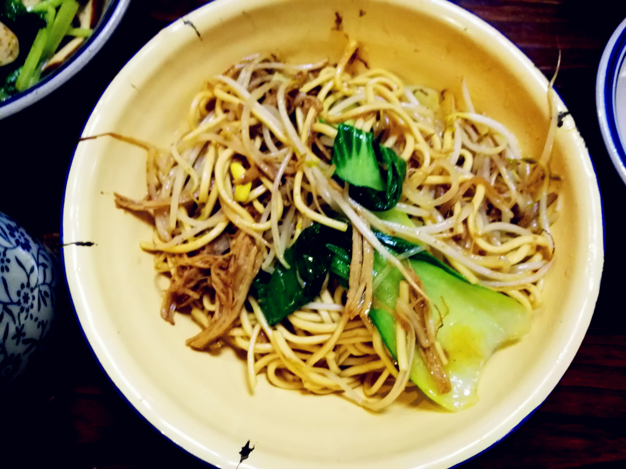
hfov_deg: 65.3
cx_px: 313
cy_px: 234
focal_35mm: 27
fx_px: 488
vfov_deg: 51.4
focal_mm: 4.5
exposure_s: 1/16.7
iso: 640
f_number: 2.2
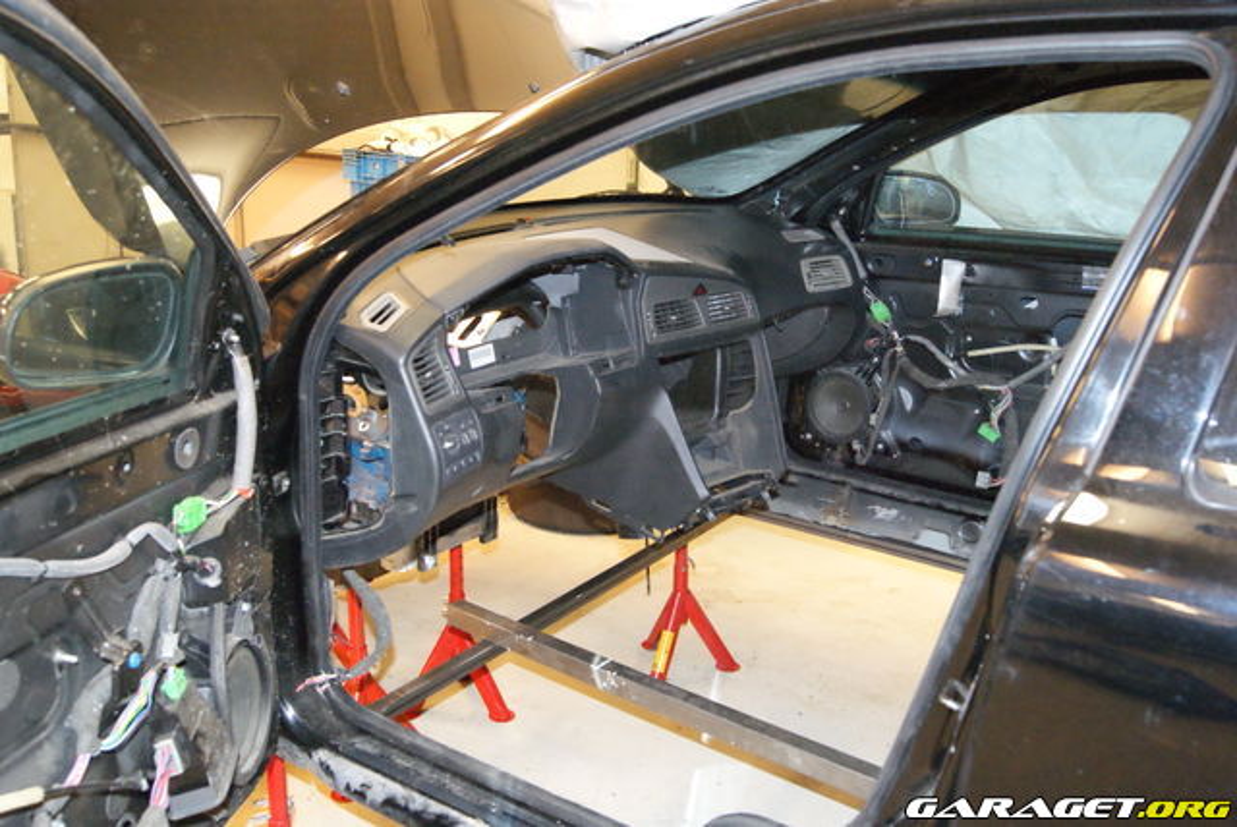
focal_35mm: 33
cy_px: 414
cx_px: 618
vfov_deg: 40.0
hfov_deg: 57.2
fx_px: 1135
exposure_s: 1/60
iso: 3200
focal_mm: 22
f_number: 5.6
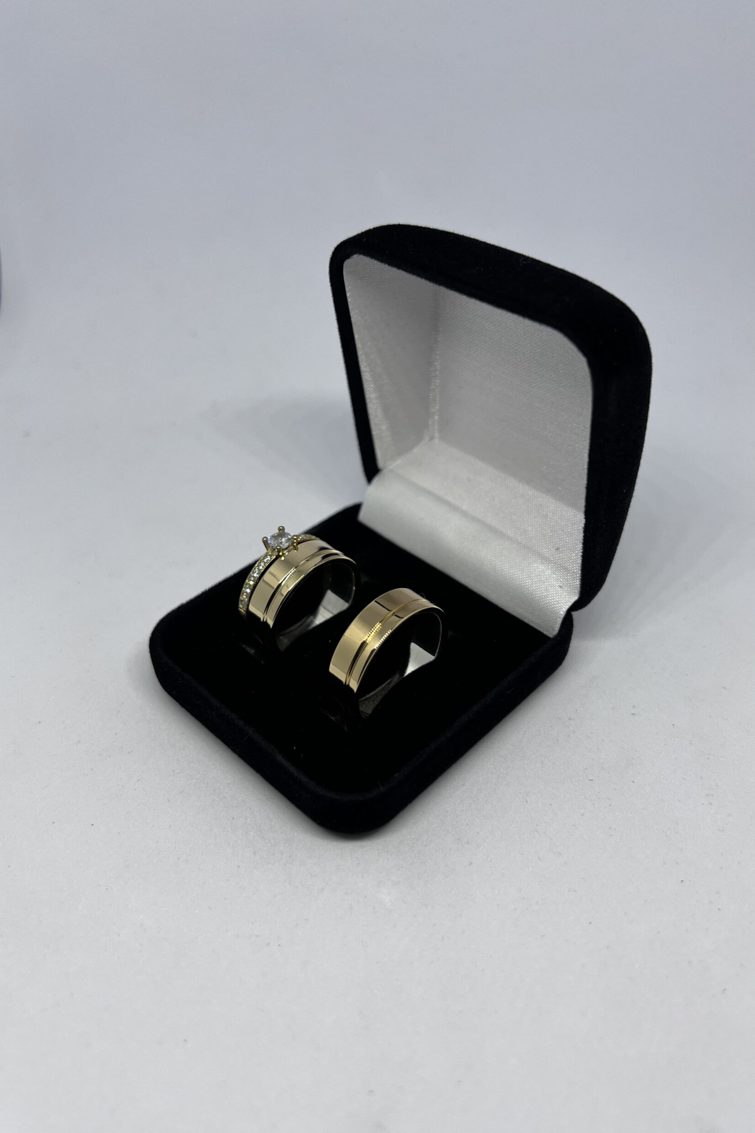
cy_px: 551
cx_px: 391
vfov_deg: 65.5
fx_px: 881
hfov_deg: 46.4
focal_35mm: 28
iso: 50
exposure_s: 1/300
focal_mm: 5.7
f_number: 1.5
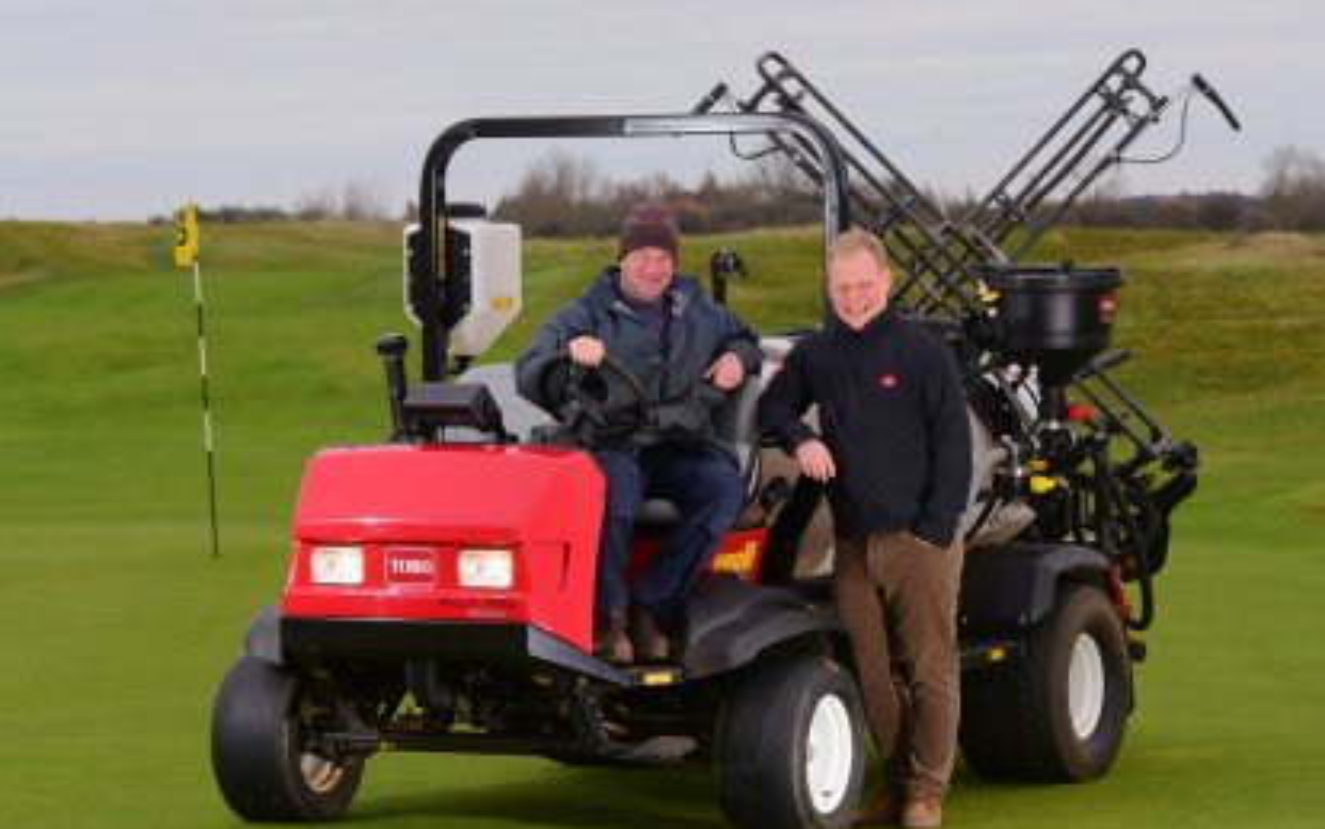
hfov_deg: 16.2
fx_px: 4660
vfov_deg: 10.2
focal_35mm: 129
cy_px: 439
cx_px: 664
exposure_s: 1/250
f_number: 9
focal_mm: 125
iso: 800
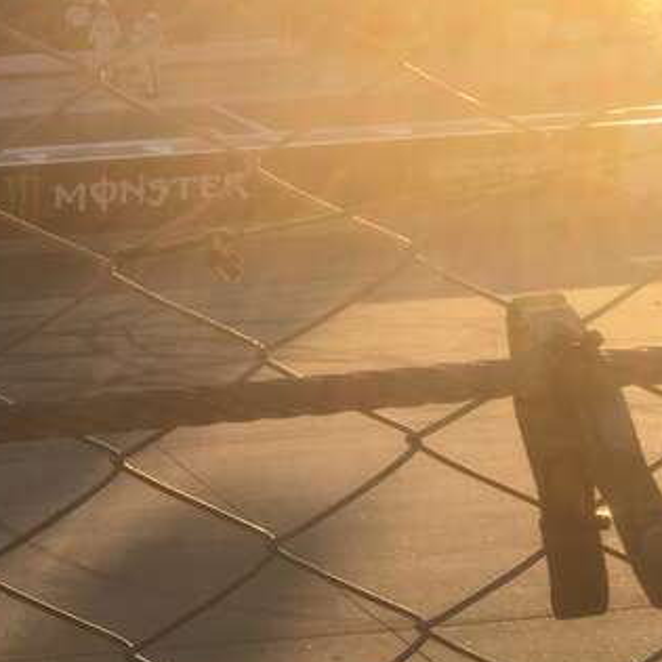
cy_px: 141
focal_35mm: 65
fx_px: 1406
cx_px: -160
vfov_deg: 26.1
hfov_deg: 23.8
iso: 25
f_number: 2.2
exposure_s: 1/916
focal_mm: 4.15
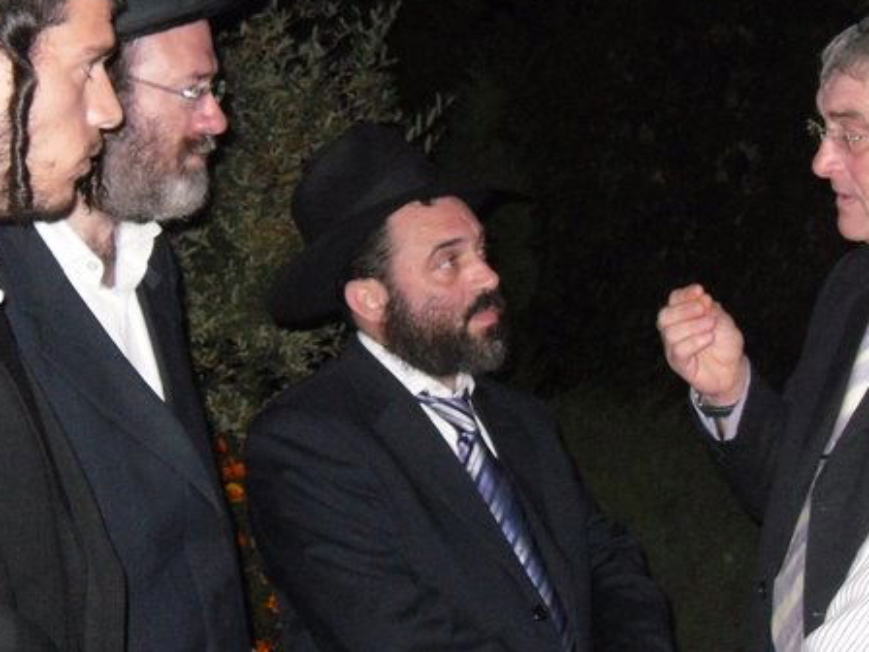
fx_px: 2008
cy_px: 204
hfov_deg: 24.4
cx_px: 500
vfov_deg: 18.4
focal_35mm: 80
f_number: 3.5
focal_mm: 6.3
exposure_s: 1/45
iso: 400
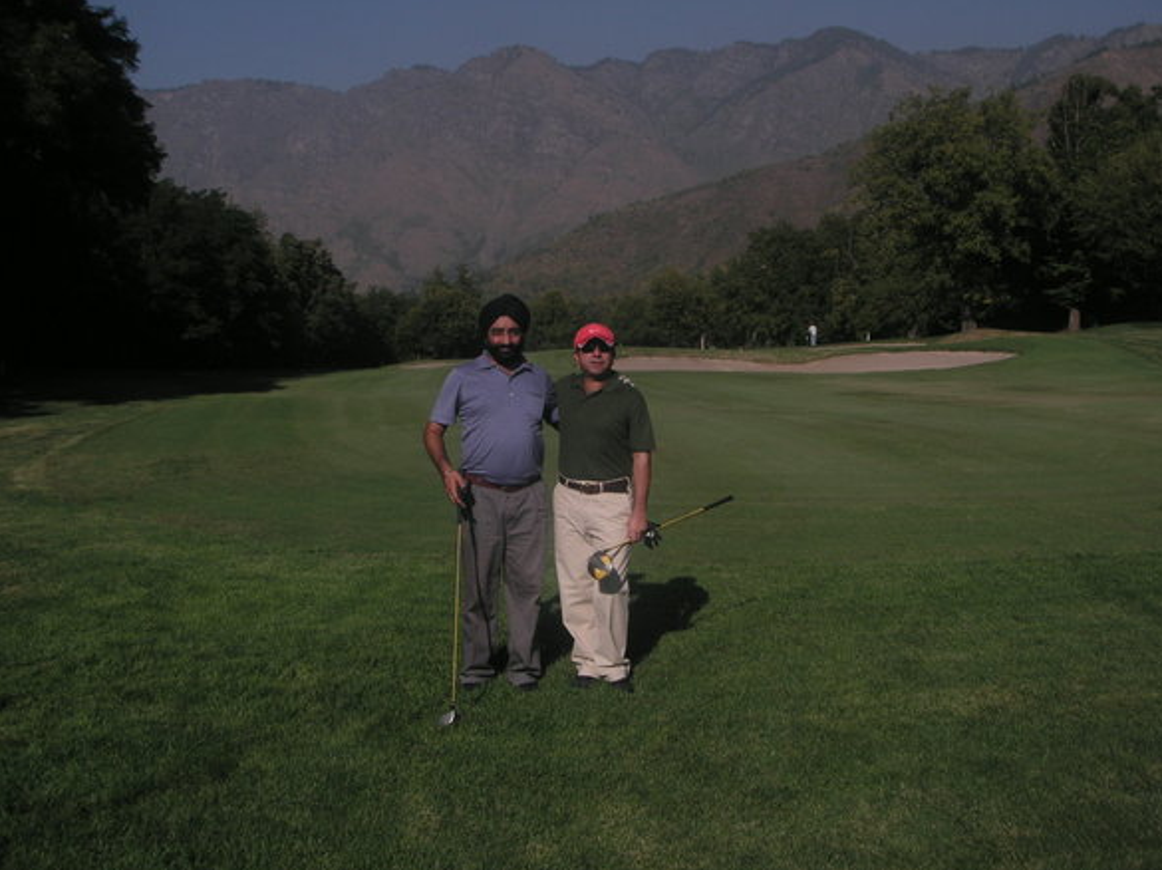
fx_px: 1308
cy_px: 425
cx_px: 594
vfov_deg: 36.8
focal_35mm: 39
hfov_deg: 47.9
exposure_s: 1/350
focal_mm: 6.3
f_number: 6.6
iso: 50
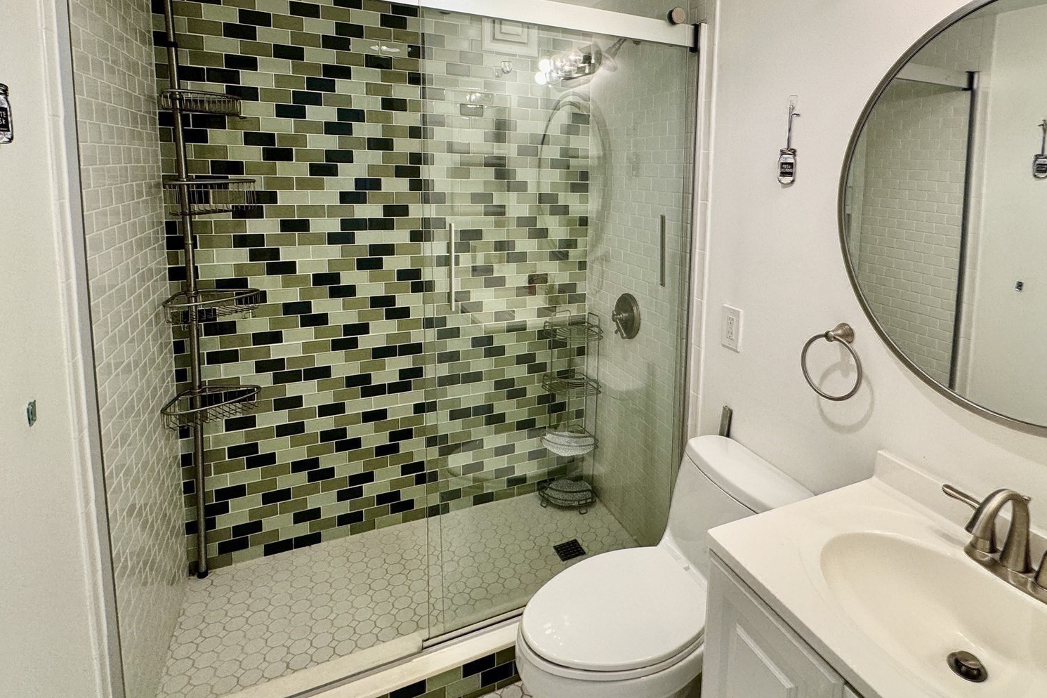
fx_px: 582
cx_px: 615
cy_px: 238
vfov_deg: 60.6
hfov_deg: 83.2
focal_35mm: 20
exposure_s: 1/120
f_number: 2.2
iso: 160
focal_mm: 2.22
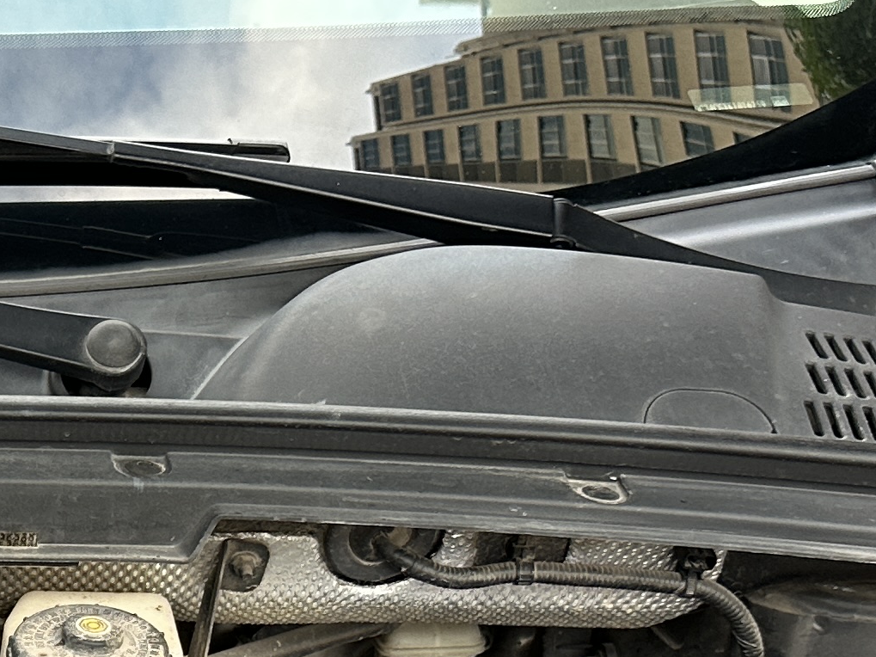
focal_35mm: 95
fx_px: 2404
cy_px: 1006
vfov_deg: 14.4
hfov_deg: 18.8
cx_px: -335
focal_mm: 6.86
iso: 100
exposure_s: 1/121
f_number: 1.78
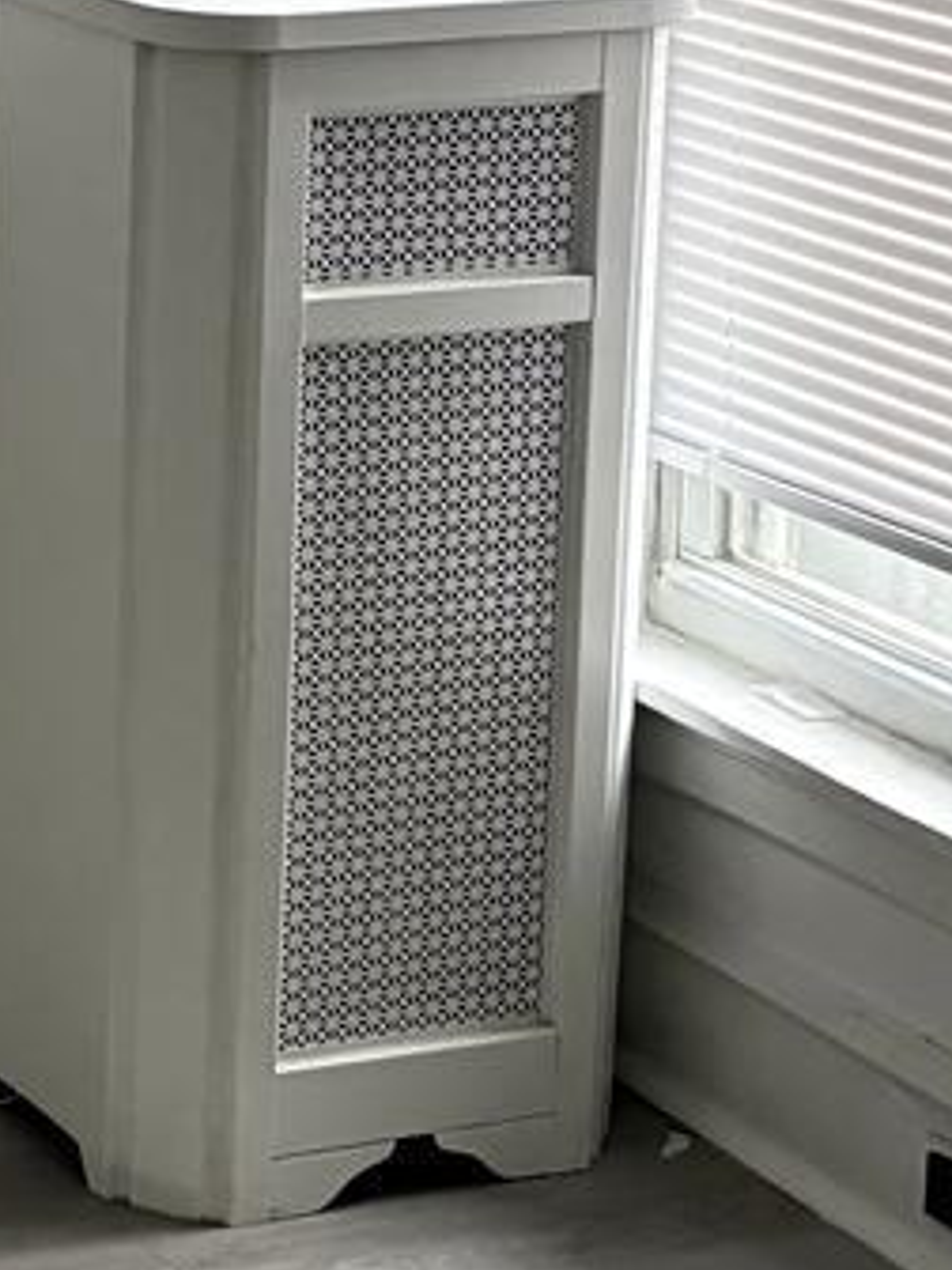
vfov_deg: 16.1
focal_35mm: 119
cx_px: -646
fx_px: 4364
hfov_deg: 11.7
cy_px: -106
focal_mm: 5.96
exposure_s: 1/40
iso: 500
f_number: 1.6
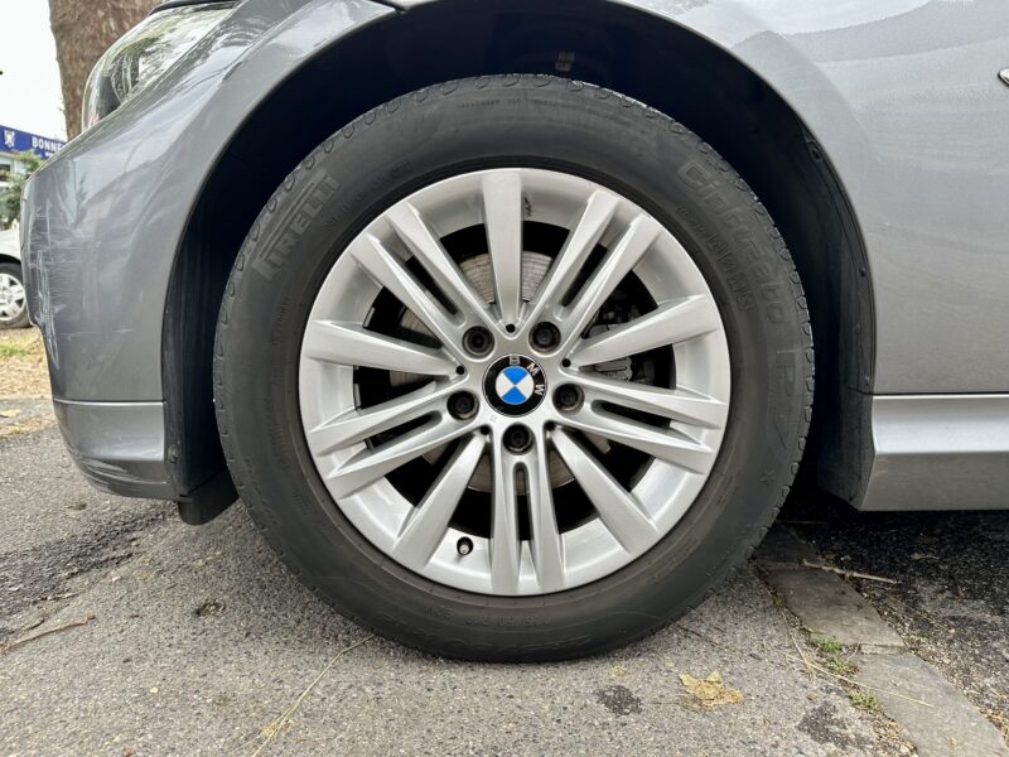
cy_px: 378
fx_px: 700
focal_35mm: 24
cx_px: 504
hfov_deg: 71.6
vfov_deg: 56.8
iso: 80
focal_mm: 6.86
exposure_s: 1/444
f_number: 1.78
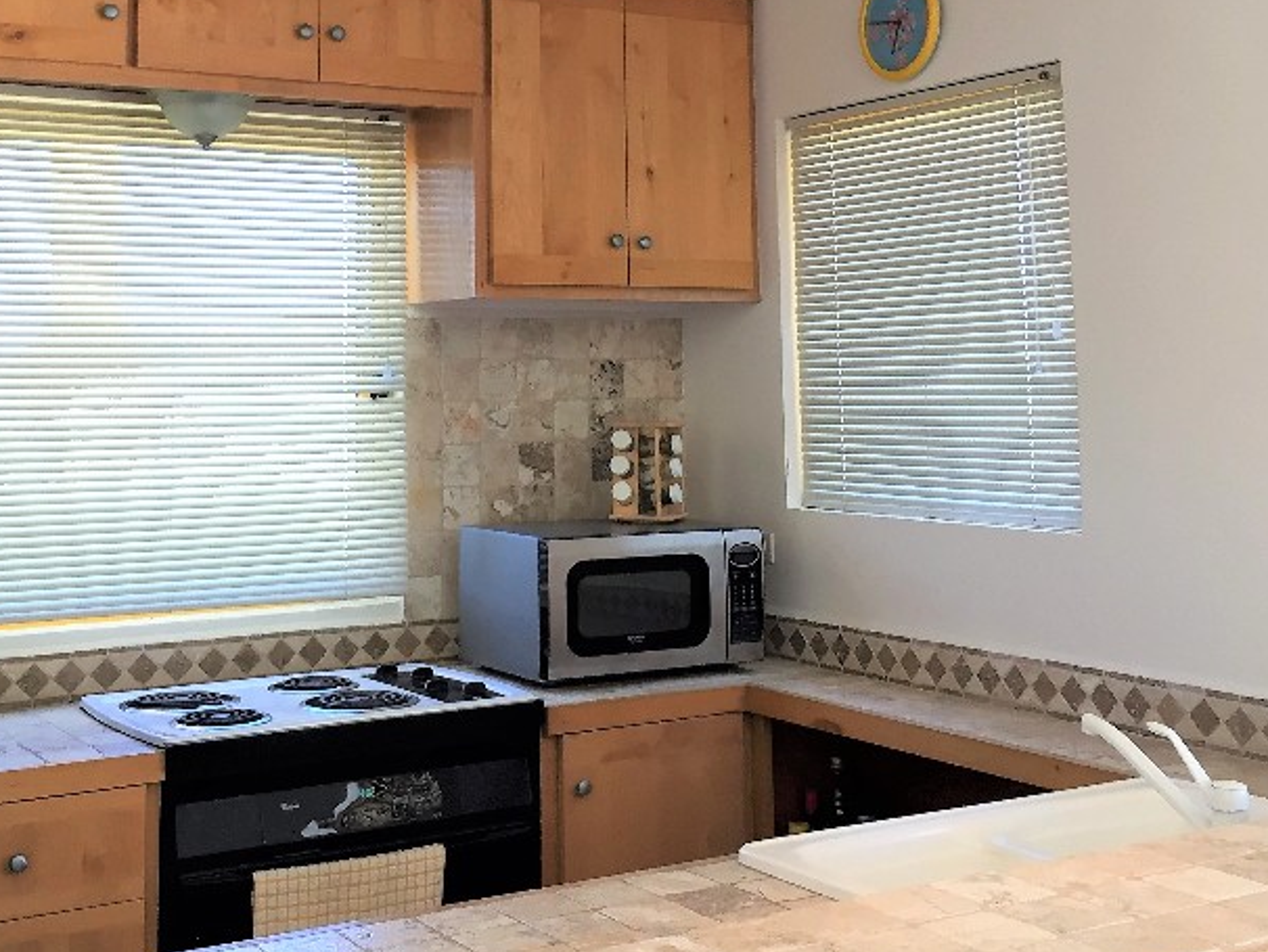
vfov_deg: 29.0
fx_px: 1796
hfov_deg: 38.9
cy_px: 174
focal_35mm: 49
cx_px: 573
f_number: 2.2
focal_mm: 4.15
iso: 32
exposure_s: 1/40
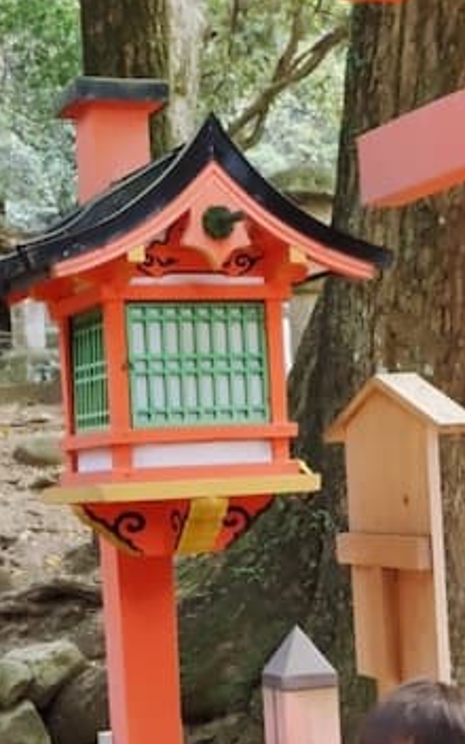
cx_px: 306
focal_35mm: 81
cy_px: 646
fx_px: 1642
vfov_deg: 24.9
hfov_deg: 16.1
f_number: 5.6
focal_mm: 18.4
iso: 1600
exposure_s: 1/60
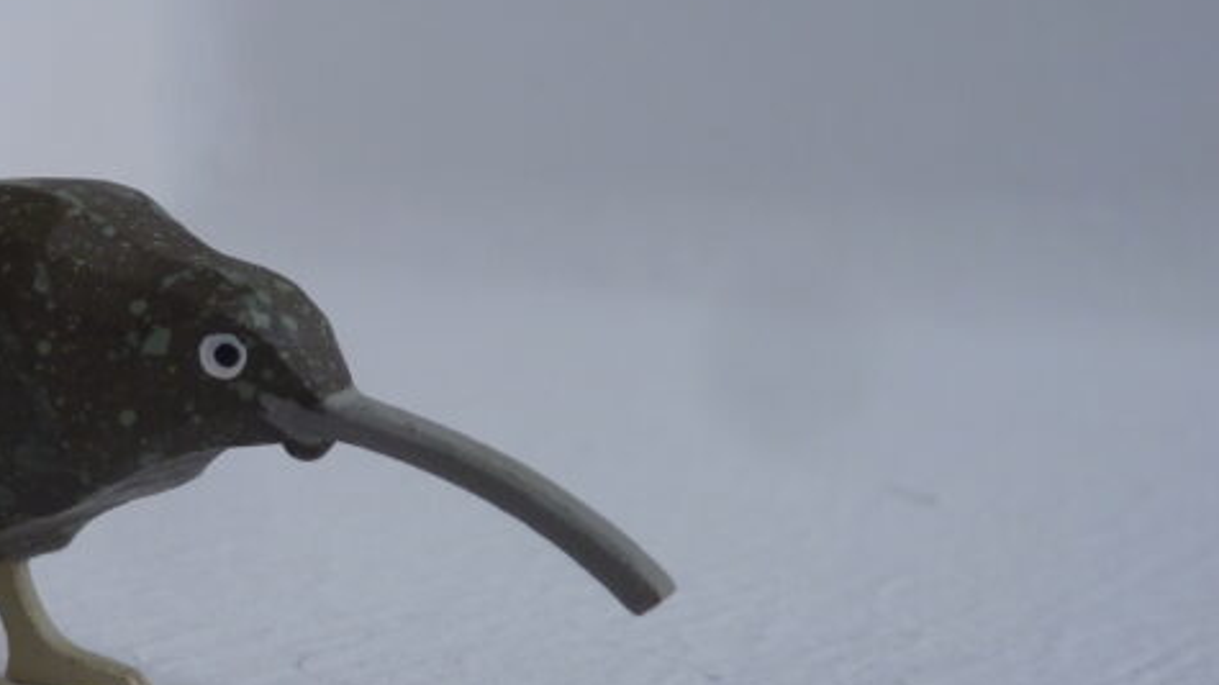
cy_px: 441
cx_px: 195
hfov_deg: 36.2
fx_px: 1777
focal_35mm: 55
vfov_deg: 21.8
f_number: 3.4
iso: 80
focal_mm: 5
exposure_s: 1/60
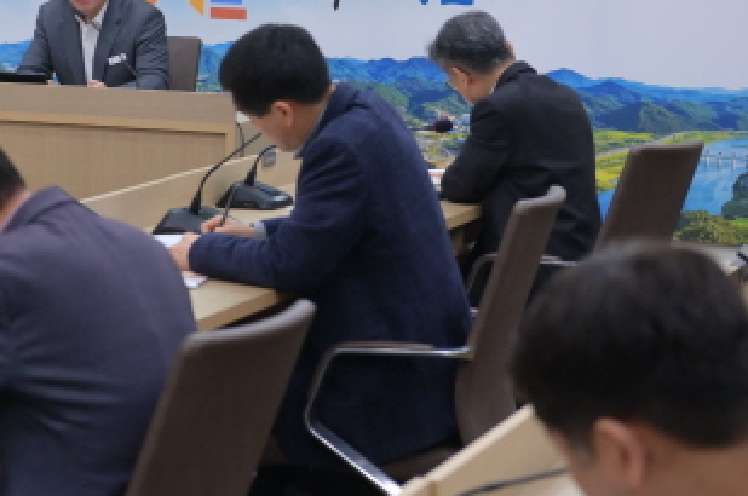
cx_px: 92
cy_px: 57
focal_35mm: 136
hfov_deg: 15.0
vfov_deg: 10.0
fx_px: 2821
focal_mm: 70
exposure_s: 1/250
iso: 1600
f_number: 4.5
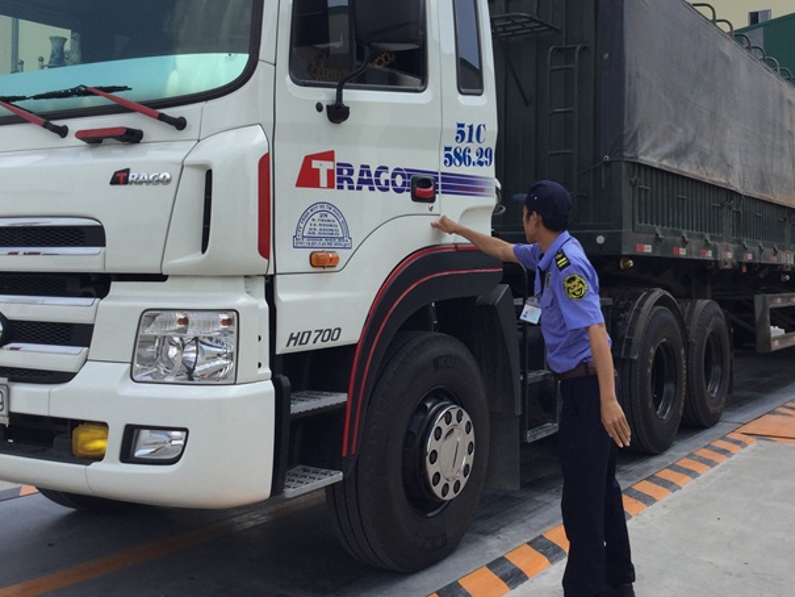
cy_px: 225
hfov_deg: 45.5
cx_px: 486
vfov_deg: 35.0
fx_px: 942
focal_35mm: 41
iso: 25
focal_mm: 3.3
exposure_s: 1/776
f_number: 2.4
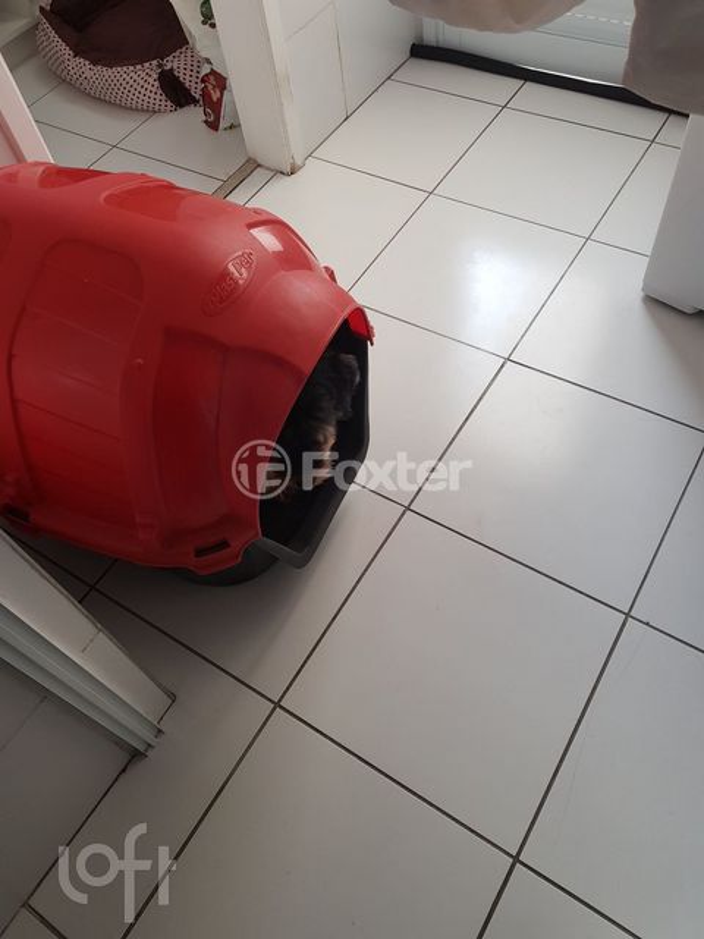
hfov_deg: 53.1
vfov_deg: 67.3
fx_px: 705
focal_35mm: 26
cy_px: 470
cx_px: 352
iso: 64
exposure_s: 1/60
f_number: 1.7
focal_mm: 4.2
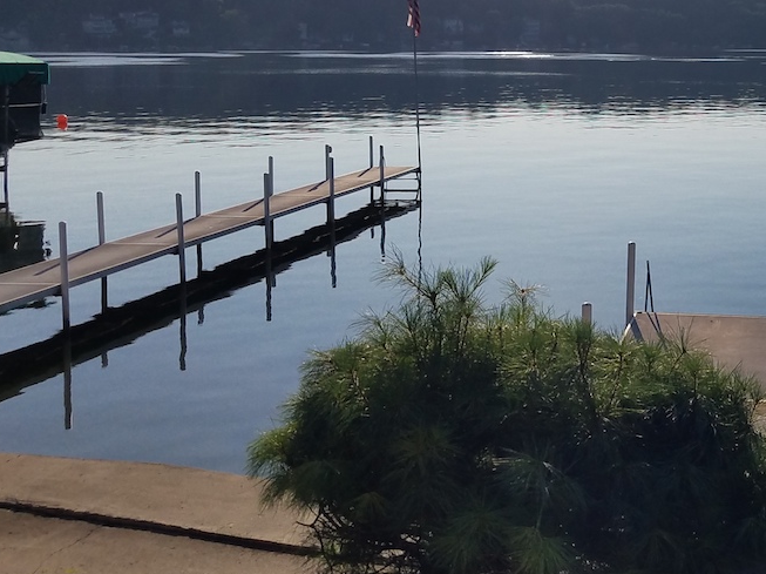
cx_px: 710
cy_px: 94
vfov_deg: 27.8
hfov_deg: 35.0
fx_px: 1128
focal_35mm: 51
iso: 50
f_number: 1.7
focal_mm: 4.2
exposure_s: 1/10240
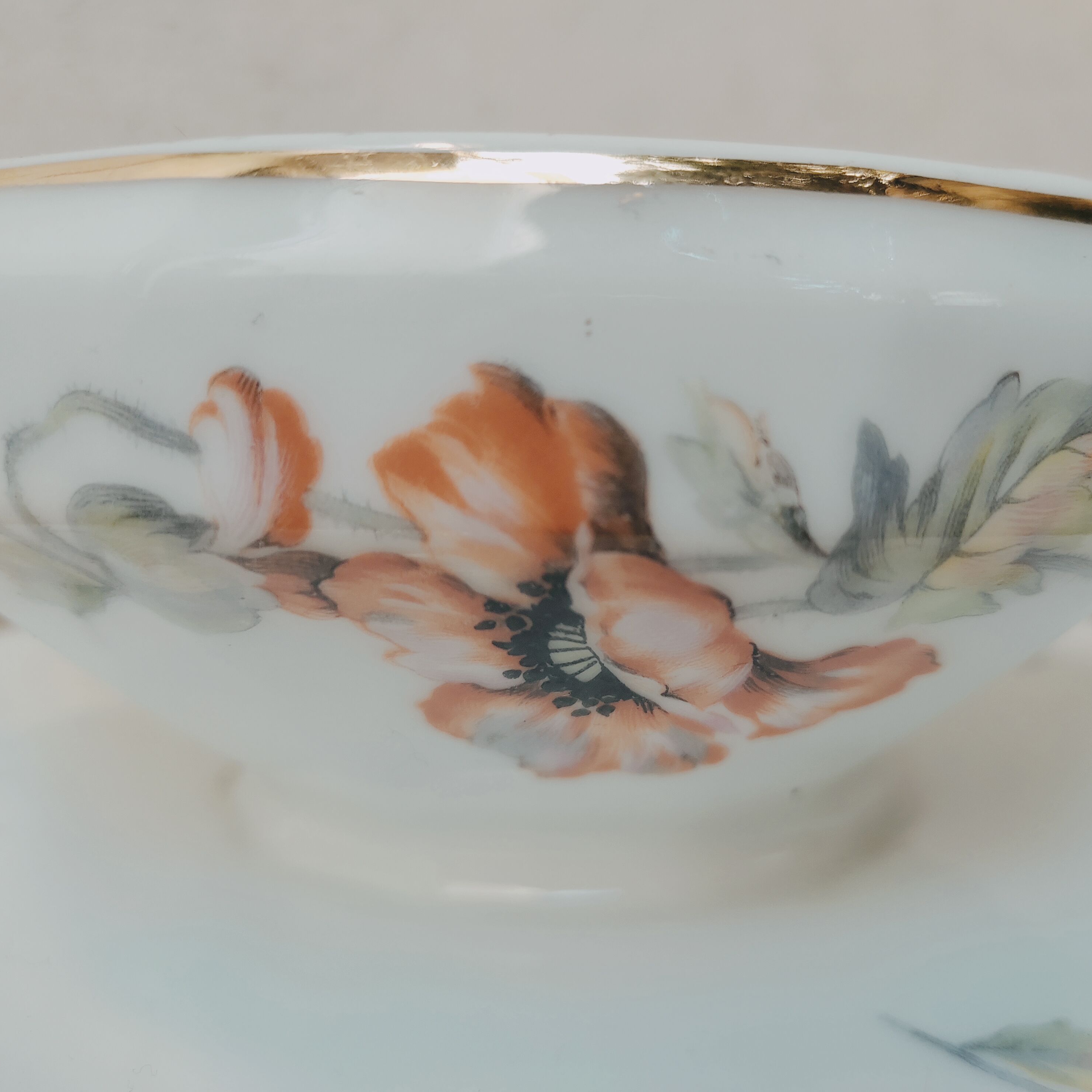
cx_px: 678
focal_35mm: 31
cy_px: 540
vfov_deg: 52.5
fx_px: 1106
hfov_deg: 52.0
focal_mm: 4.74
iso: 370
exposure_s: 1/33
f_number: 1.79
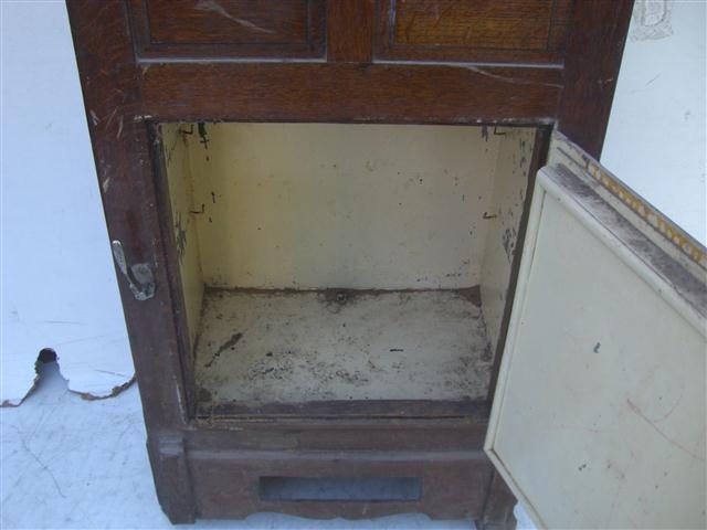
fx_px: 776
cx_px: 354
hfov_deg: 49.0
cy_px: 265
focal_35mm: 38
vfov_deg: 37.7
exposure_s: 1/200
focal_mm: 6.2
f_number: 2.7
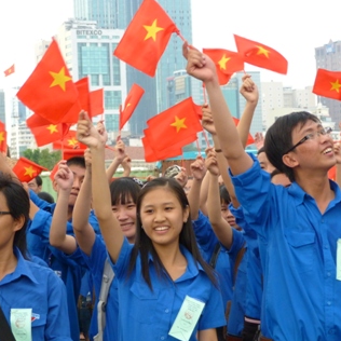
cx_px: 147
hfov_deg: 14.1
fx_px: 1382
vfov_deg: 14.1
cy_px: 173
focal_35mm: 124
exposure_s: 1/250
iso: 250
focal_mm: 17.9
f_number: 3.5
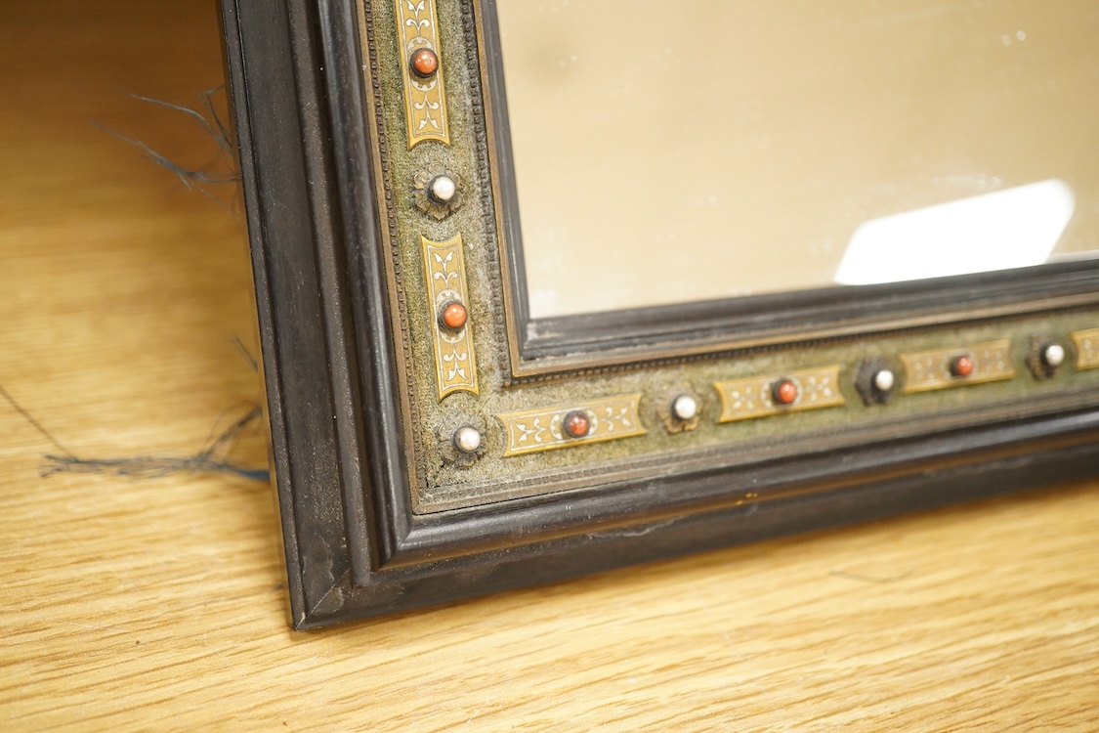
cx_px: 550
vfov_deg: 29.9
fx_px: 1374
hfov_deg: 43.6
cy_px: 366
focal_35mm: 45
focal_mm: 30
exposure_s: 1/125
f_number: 5
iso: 2000
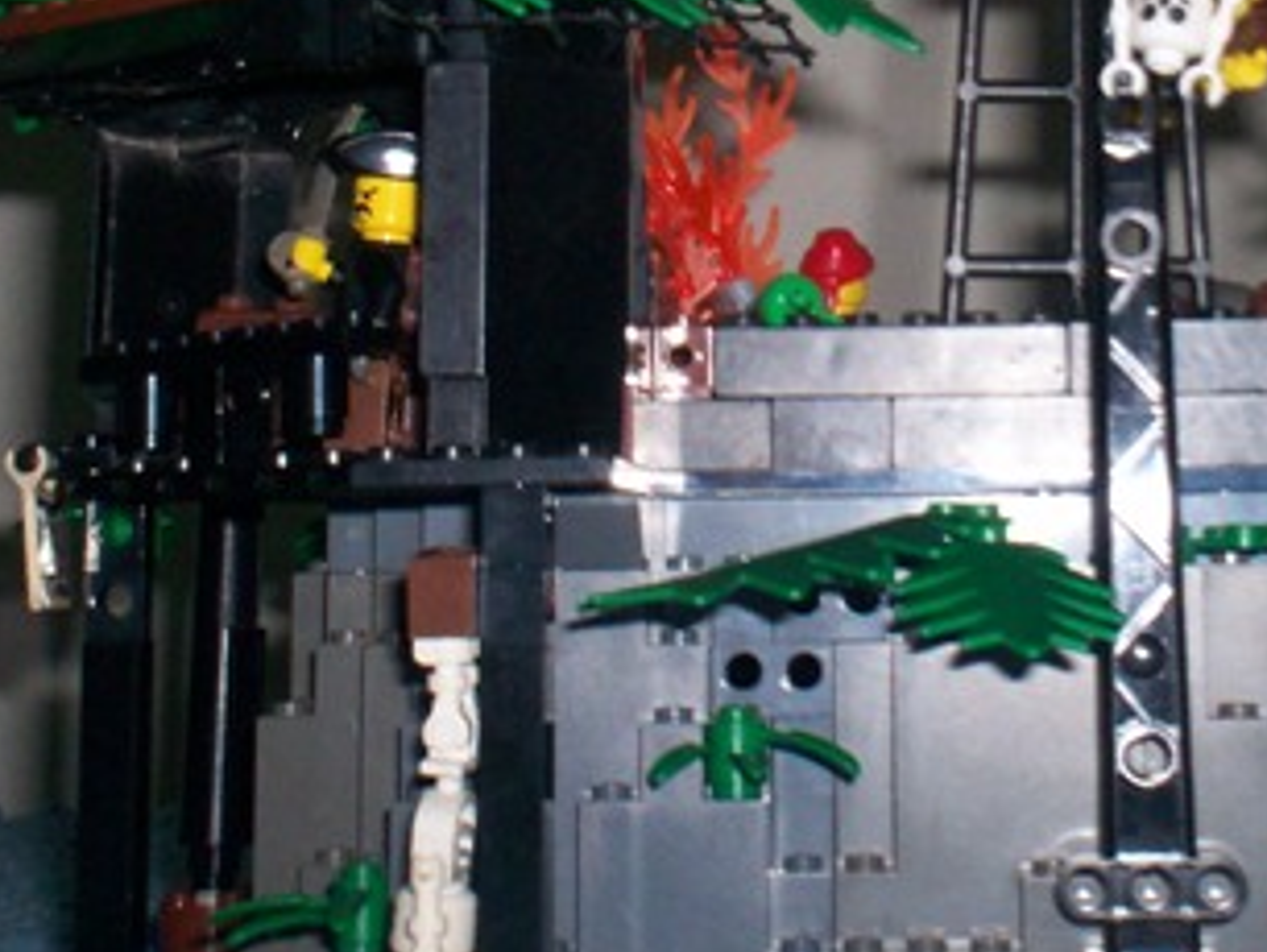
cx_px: 878
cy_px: 17
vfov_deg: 15.5
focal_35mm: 94
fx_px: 3443
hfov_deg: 20.8
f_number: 4.5
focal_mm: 6
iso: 140
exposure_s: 1/60
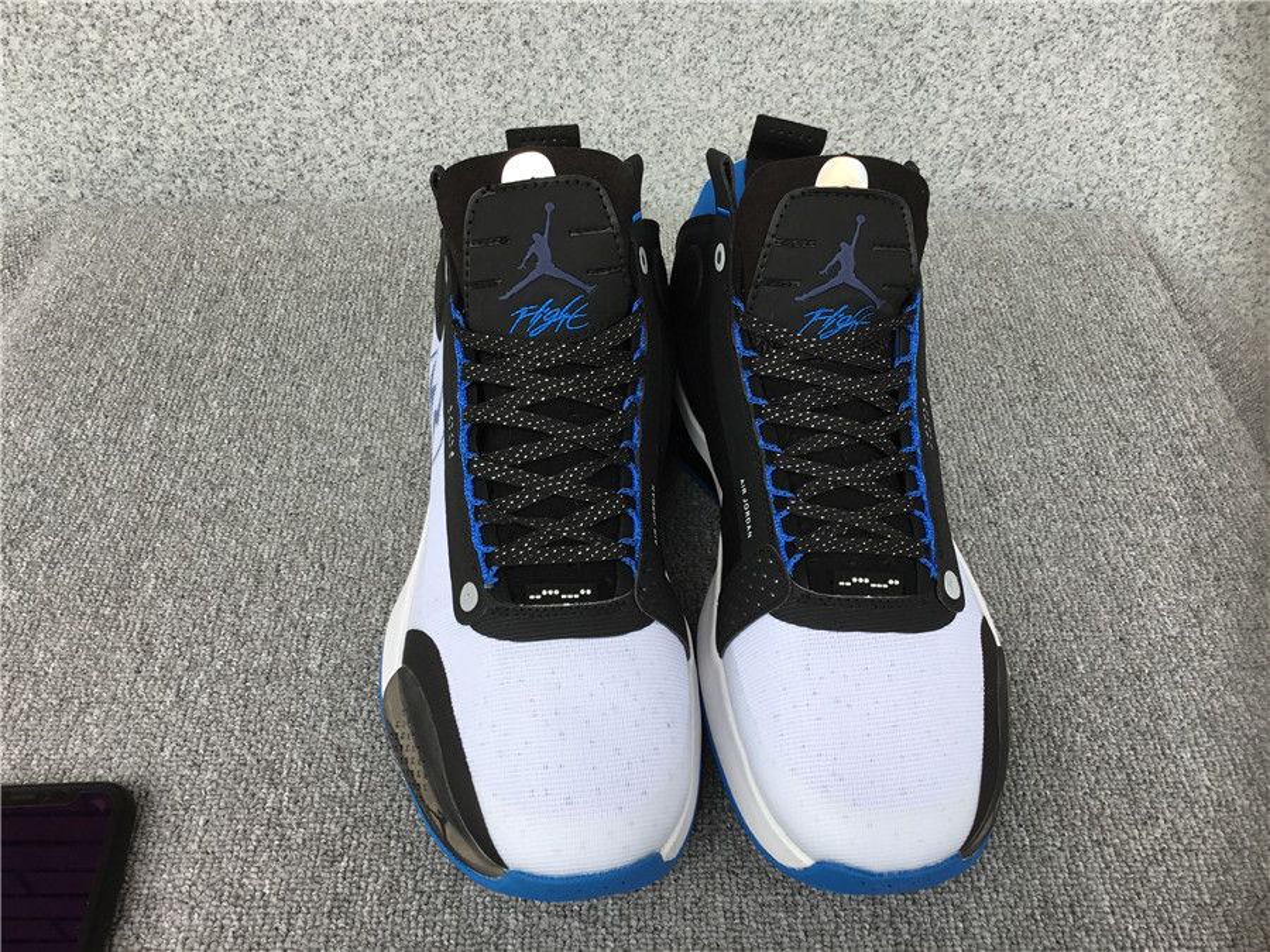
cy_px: 476
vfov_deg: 45.4
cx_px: 635
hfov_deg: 58.4
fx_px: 1137
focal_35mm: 31
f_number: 2.4
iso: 25
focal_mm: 3.3
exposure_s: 1/124
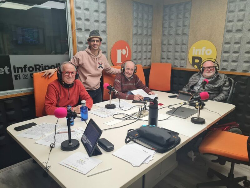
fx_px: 188
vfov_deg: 53.1
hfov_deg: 67.3
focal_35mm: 26
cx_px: 125
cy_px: 94
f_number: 1.8
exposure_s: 1/100
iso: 64
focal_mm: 5.4
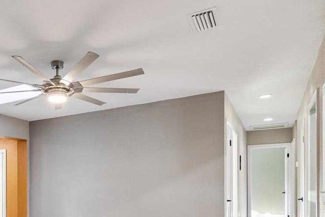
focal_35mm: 32
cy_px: 178
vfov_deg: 39.3
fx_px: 289
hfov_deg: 52.8
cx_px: 44
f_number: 8
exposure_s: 1/2.5
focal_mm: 10
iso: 200
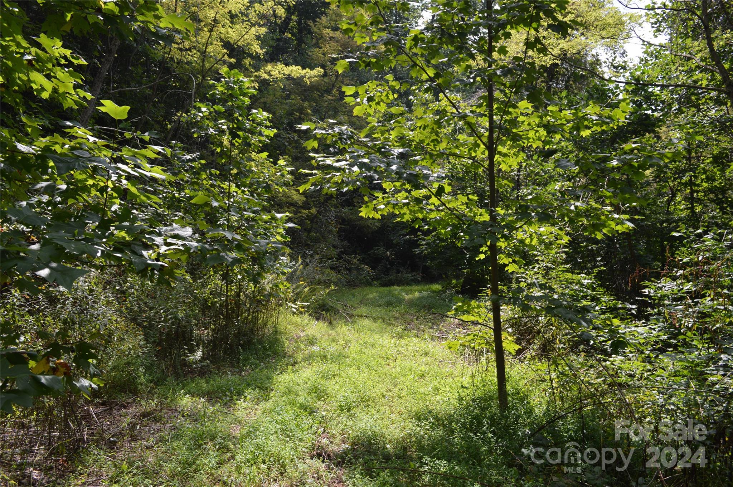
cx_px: 366
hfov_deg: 62.0
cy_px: 244
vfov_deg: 43.5
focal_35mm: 30
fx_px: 610
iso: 100
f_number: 6.3
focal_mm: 20
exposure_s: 1/160
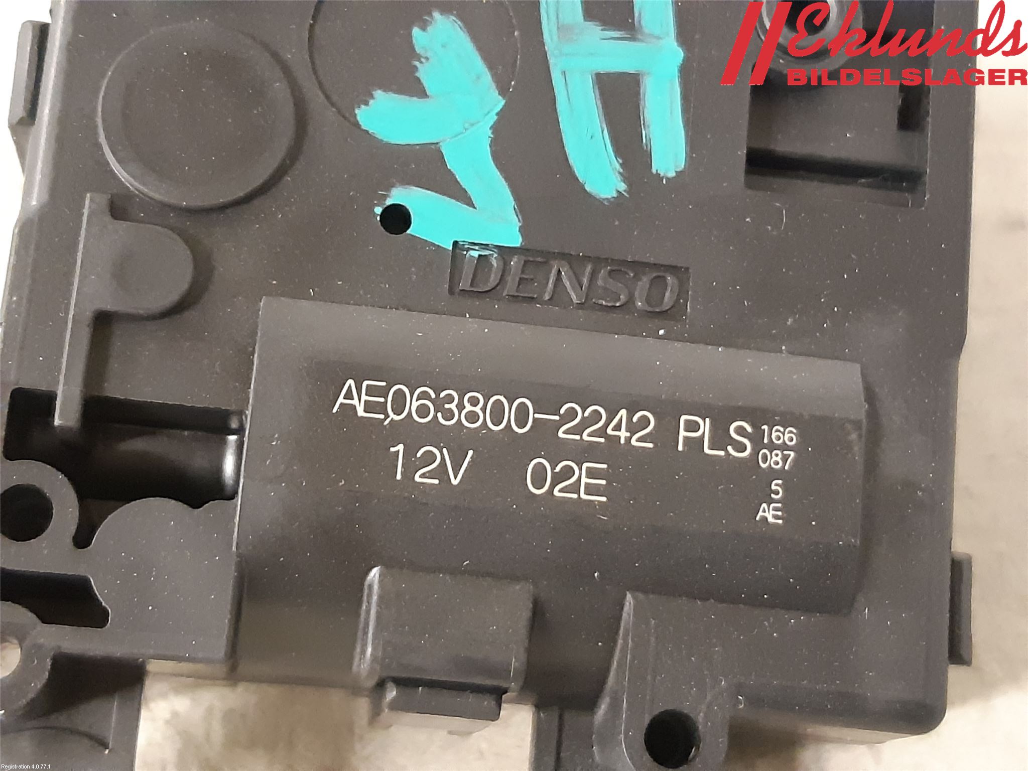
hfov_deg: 67.3
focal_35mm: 26
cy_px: 386
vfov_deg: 53.1
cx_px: 514
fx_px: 772
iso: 640
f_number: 1.7
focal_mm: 3.93
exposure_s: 1/20
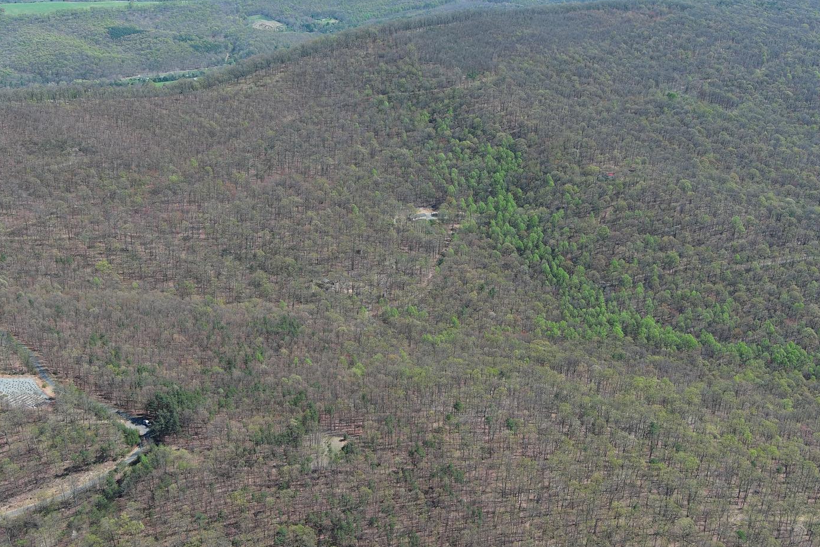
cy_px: 268
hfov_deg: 45.4
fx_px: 979
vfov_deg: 31.2
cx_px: 416
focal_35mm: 43
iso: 100
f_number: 2.8
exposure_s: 1/616
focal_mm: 10.57
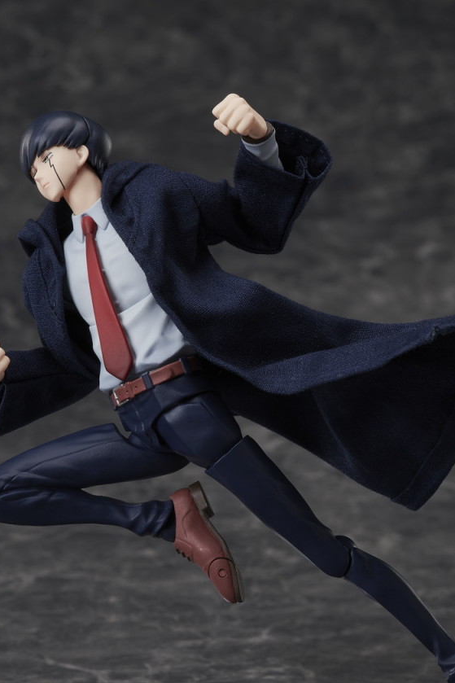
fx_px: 2712
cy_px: 404
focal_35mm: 143
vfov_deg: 14.3
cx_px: 239
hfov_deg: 9.6
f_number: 18
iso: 100
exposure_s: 1/125
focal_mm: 100
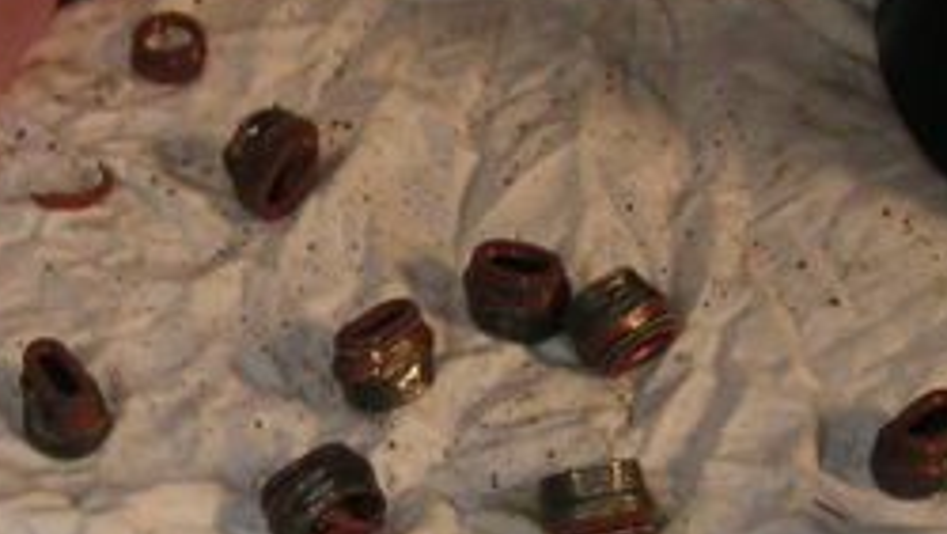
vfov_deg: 11.4
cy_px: 489
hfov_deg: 20.1
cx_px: 364
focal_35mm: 106
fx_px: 2663
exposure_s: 1/15
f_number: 2.8
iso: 100
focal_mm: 6
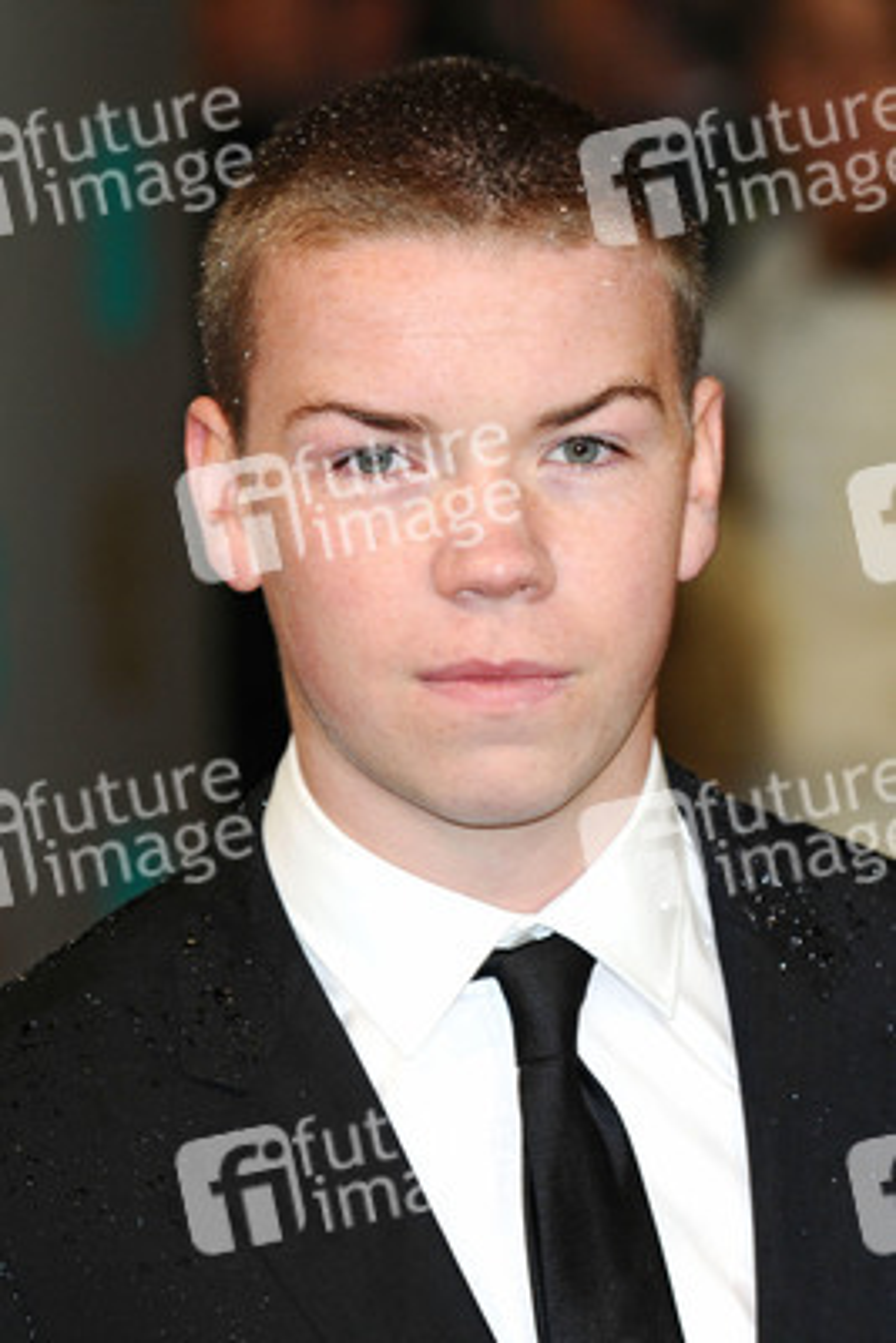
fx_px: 8672
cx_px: 448
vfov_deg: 8.9
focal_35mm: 232
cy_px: 672
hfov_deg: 5.9
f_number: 4
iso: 320
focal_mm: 155
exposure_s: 1/200
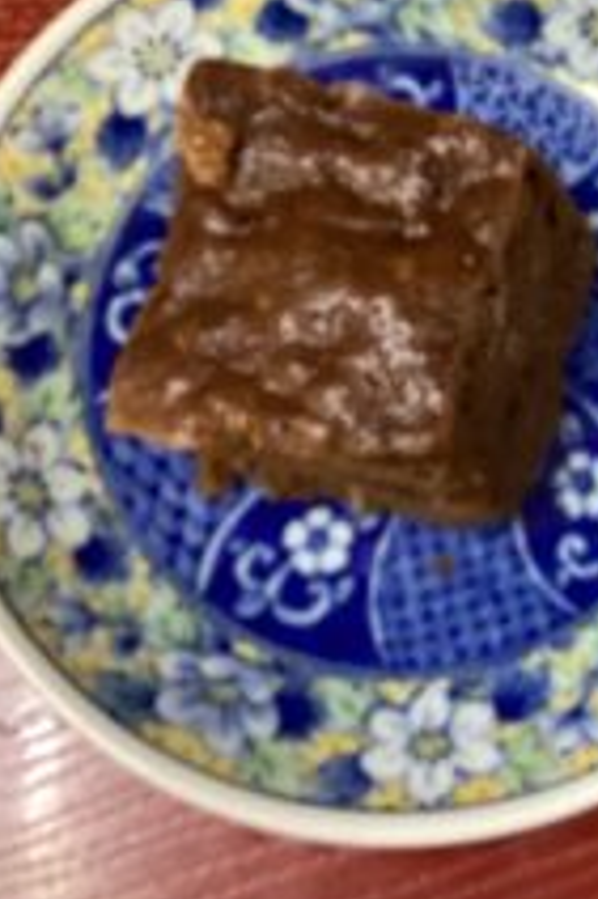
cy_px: 337
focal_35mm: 57
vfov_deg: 34.9
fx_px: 1422
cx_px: 503
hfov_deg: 23.3
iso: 250
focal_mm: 3.3
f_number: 2.4
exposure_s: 1/50
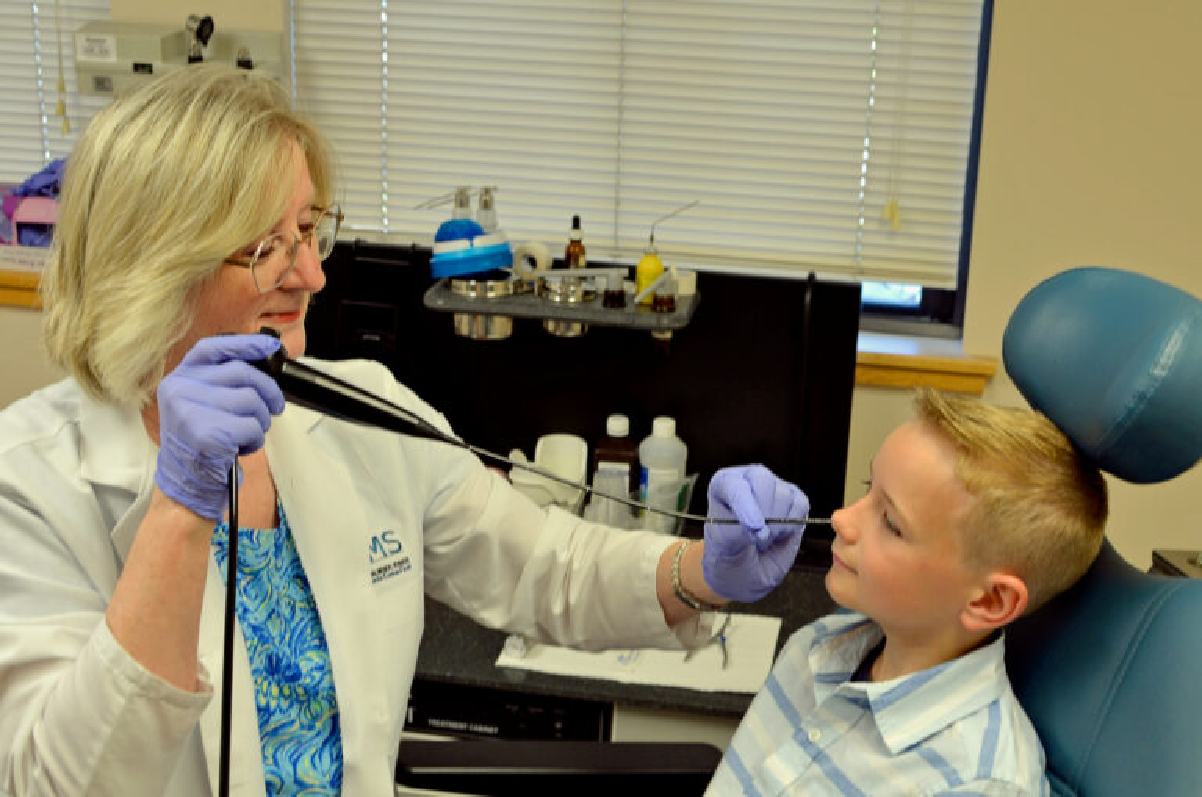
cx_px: 601
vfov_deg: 25.7
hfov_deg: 37.9
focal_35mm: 52
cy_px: 398
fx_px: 1750
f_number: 5.6
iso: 400
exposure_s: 1/50
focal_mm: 35
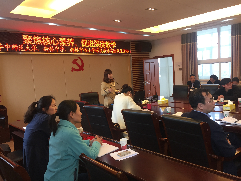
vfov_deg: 48.2
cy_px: 90
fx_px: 202
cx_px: 120
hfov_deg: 61.7
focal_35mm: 29
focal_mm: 4.15
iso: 80
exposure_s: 1/33
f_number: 2.2
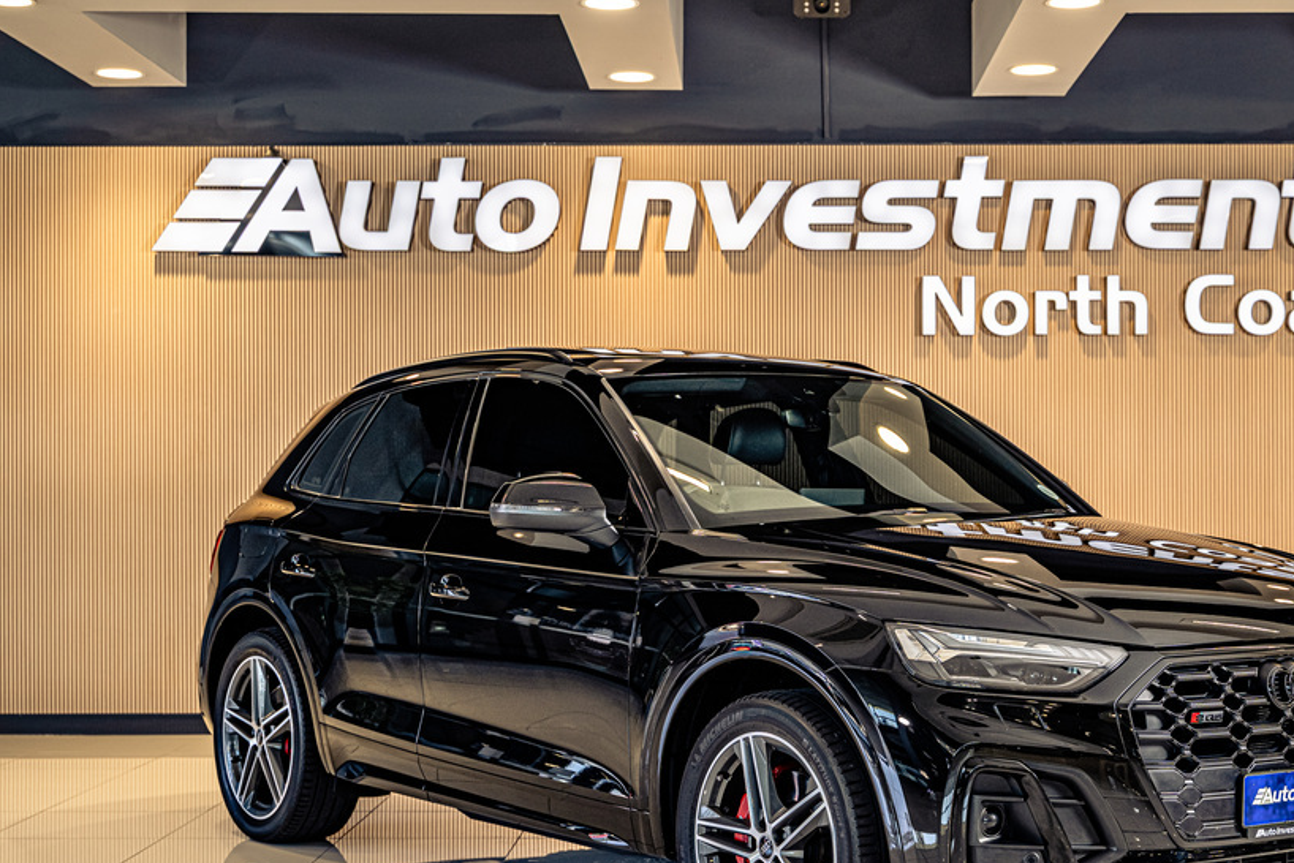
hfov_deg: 33.3
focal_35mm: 60
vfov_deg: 22.6
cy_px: 462
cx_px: 793
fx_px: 2157
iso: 640
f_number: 4
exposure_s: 1/125
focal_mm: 48
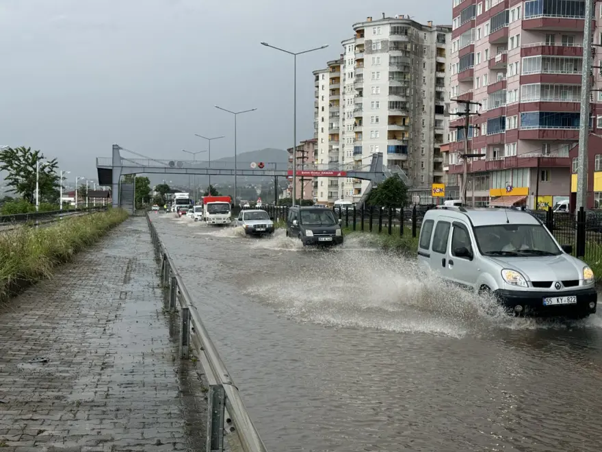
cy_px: 226
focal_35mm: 48
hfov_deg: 39.7
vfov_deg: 30.3
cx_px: 301
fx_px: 835
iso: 64
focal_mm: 6.76
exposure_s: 1/639
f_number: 1.78
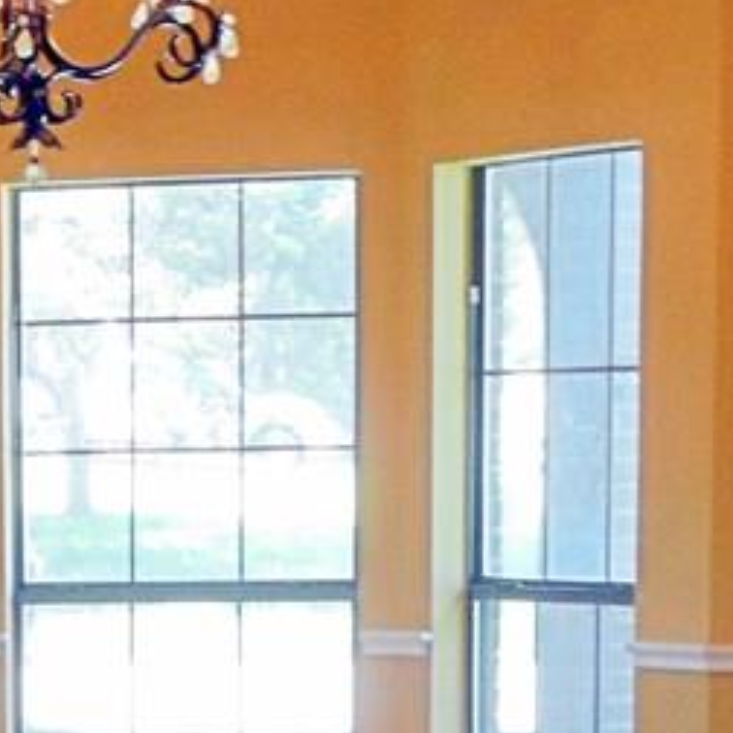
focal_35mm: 140
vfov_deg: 12.1
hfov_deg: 12.1
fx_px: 3354
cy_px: 922
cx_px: -265
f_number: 3.8
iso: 250
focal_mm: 7
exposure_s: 1/30
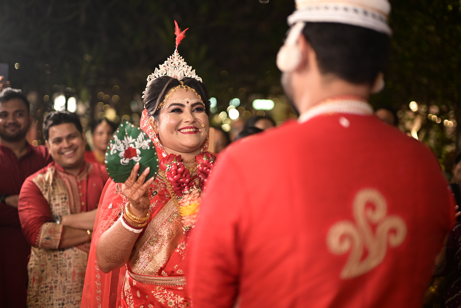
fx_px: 641
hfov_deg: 39.6
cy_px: 154
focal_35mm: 50
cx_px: 230
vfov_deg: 27.0
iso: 640
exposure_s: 1/400
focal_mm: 50
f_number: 1.6
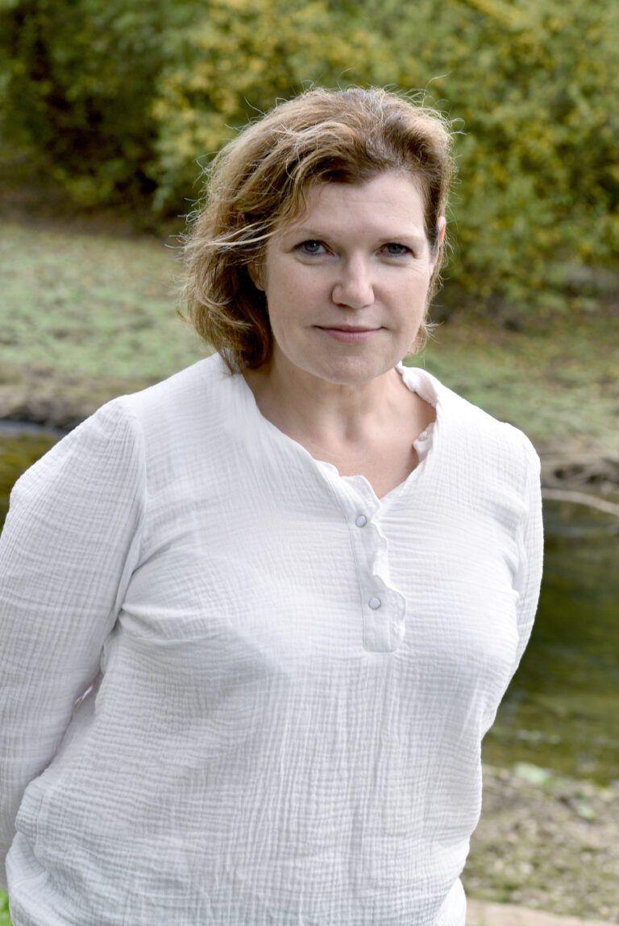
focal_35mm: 105
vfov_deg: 19.4
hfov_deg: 13.1
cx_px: 310
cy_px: 463
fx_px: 2705
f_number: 13
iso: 400
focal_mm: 105
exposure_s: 1/125
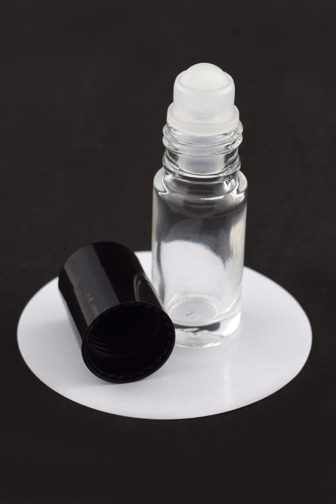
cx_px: 168
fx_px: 1155
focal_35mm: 82
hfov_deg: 16.5
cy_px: 252
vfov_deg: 24.6
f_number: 9
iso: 100
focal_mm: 55
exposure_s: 1/100
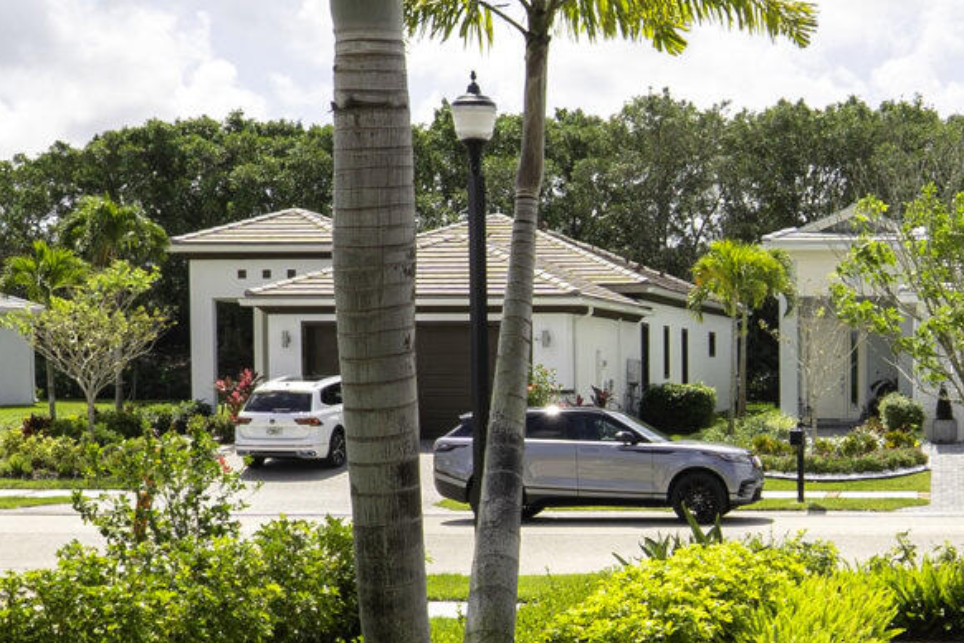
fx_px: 1607
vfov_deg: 22.5
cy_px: 452
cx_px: 838
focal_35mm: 60
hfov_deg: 32.0
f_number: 10
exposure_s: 1/160
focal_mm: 14
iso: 100
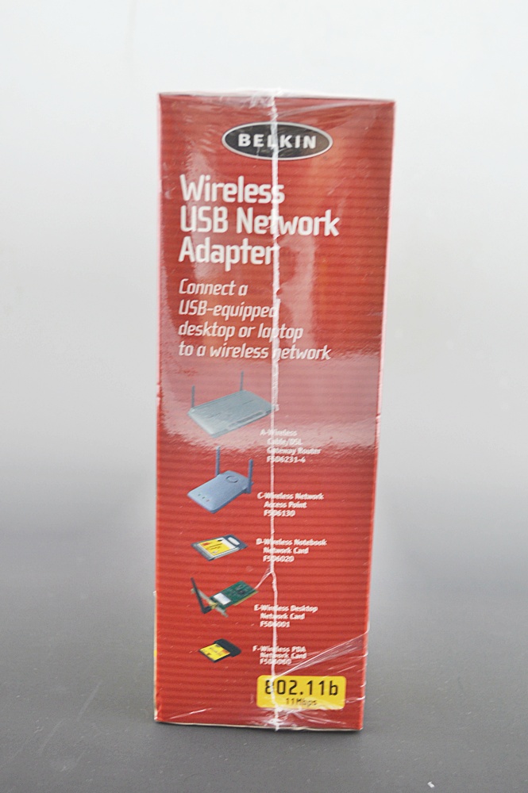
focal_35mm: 48
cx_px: 264
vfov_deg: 41.1
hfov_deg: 28.0
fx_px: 1058
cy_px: 396
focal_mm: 32
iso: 450
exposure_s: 1/15
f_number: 4.8
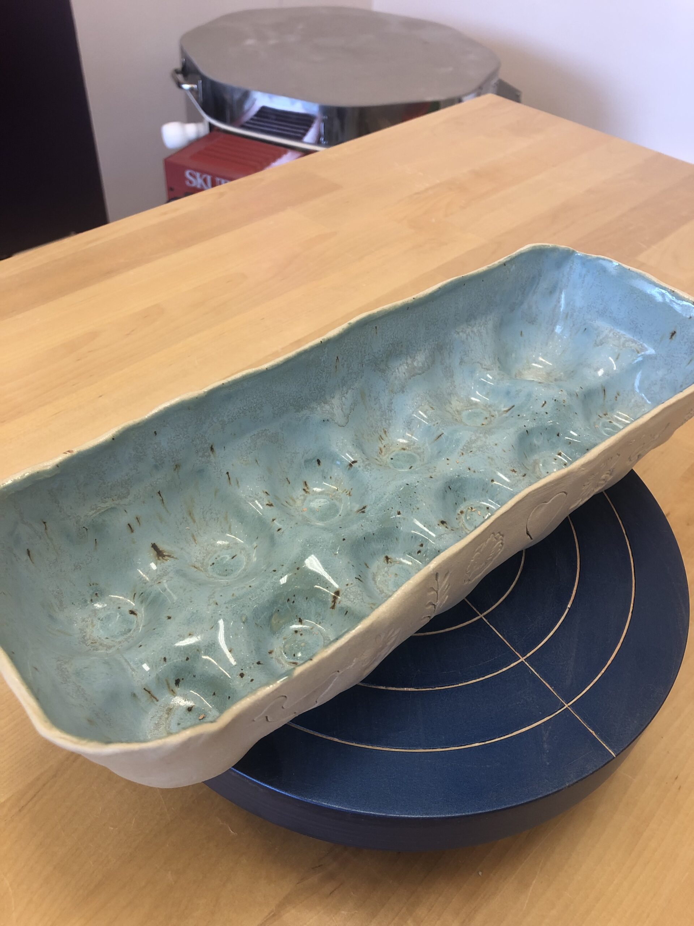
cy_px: 463
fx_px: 748
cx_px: 347
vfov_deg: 63.4
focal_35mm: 28
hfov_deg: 49.7
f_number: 1.8
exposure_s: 1/30
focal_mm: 4
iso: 25
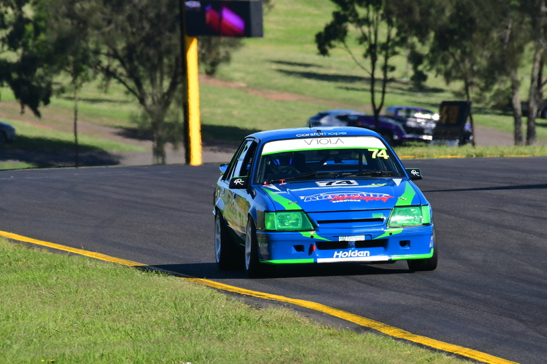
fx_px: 11393
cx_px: 274
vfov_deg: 1.8
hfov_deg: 2.8
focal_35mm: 750
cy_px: 182
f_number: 11
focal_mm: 500
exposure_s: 1/640
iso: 500
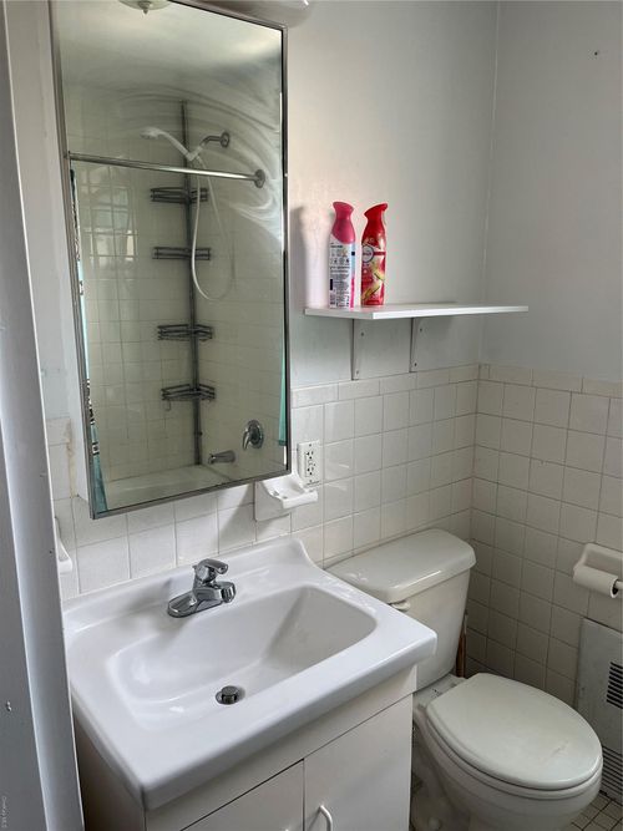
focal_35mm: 26
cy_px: 416
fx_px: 624
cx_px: 312
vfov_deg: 67.3
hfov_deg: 53.0
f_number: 1.6
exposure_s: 1/60
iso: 80
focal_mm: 5.1
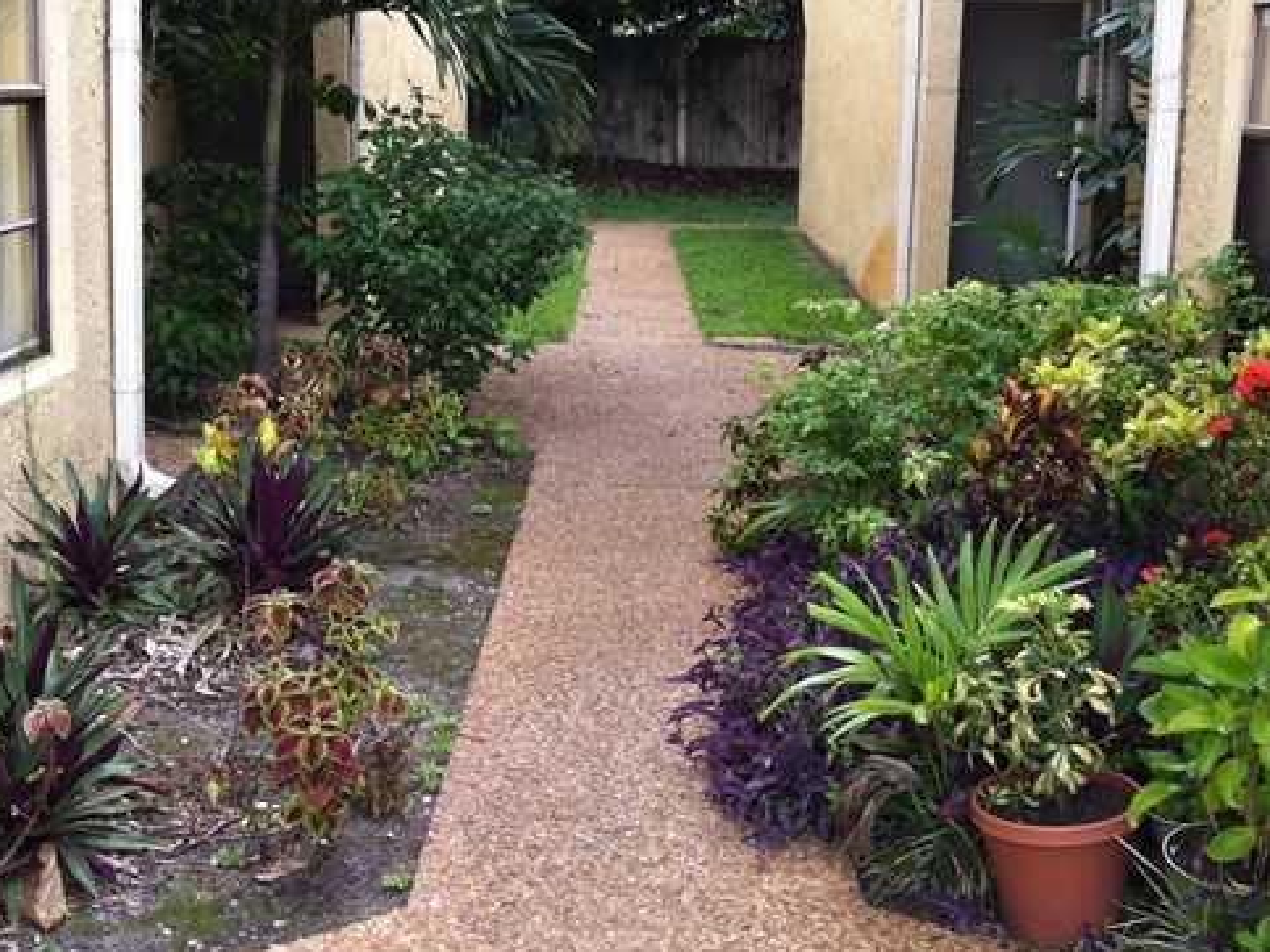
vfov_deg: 25.2
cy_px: 489
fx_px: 2127
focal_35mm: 58
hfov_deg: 33.2
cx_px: 702
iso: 80
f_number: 2.8
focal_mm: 3.85
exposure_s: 1/167
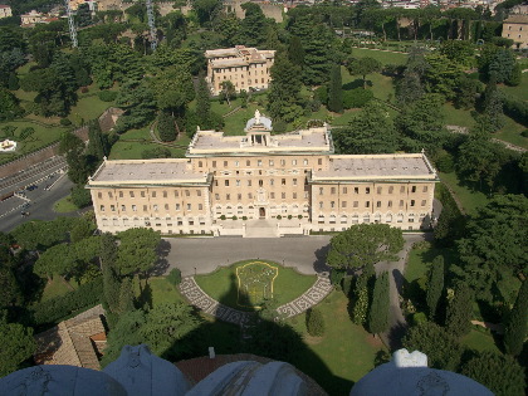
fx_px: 534
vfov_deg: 40.7
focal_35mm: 35
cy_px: 198
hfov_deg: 52.6
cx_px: 264
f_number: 4.3
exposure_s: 1/800
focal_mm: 5.8
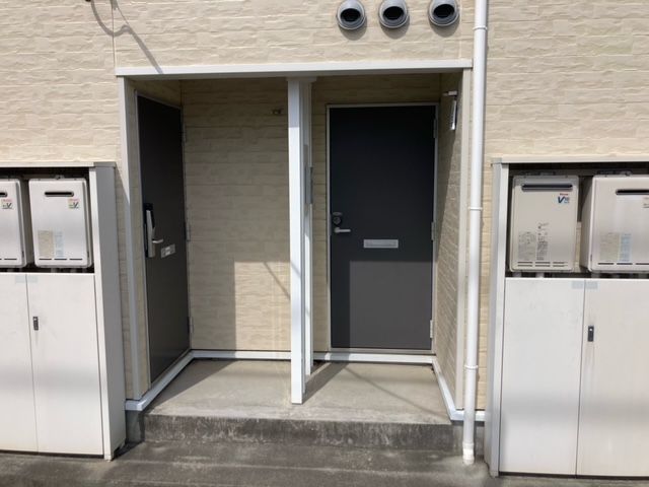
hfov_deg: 63.4
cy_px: 244
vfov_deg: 49.7
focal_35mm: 28
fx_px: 525
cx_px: 324
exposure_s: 1/2825
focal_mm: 3.99
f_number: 1.8
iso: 20
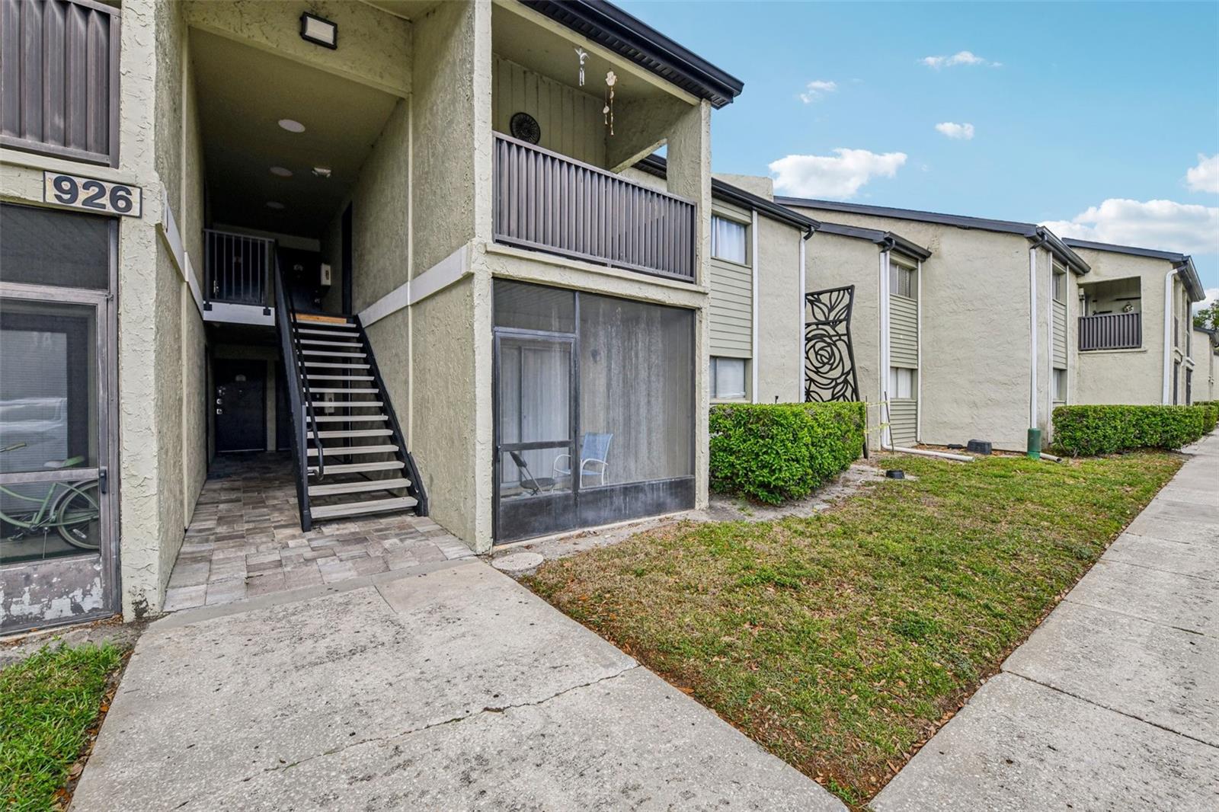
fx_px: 474
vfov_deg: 81.2
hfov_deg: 104.3
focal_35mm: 14
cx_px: 610
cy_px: 406
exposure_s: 1/250
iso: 400
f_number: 8
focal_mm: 14
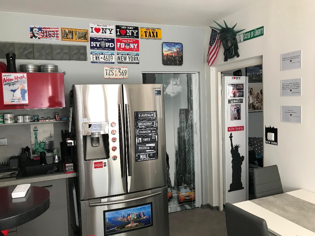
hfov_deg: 63.4
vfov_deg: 49.7
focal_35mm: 28
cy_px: 118
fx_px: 255
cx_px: 158
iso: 40
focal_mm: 3.99
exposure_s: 1/33
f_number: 1.8
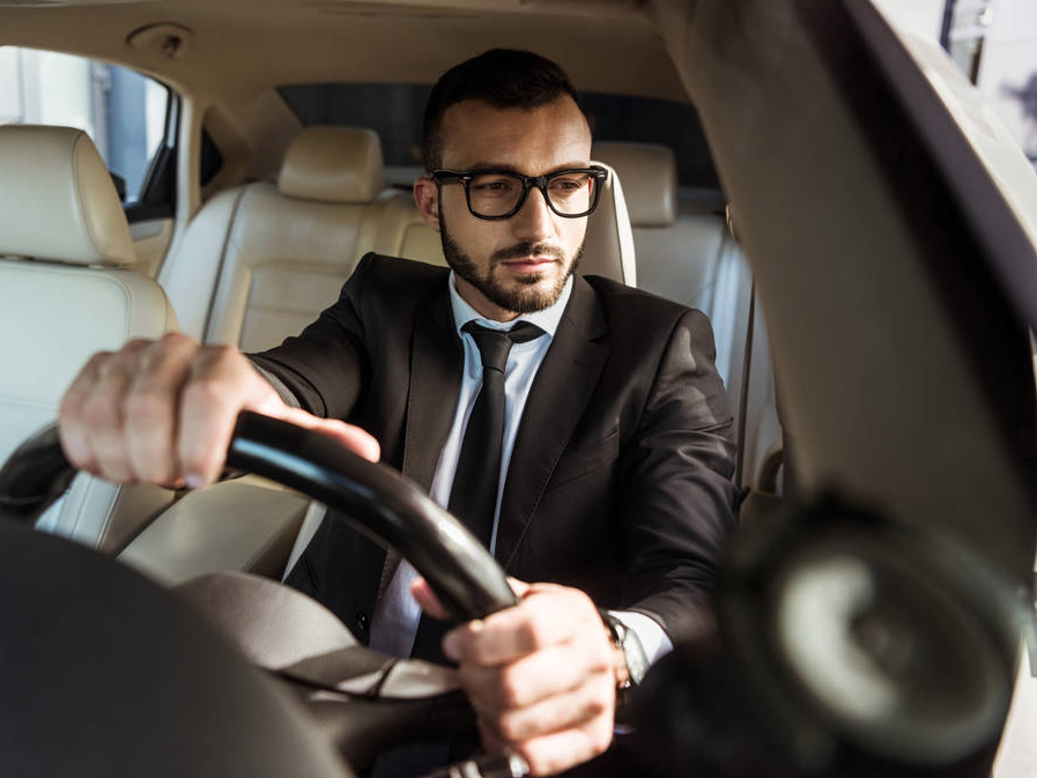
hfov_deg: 53.8
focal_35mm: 34
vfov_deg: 41.8
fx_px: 1019
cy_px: 390
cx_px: 447
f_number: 3.2
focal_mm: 31
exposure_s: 1/200
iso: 320
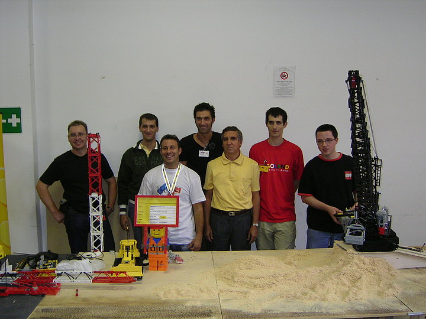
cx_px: 213
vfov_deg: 39.7
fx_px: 443
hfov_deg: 51.4
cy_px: 160
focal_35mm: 36
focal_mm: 5.6
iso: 100
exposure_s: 1/30
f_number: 2.8
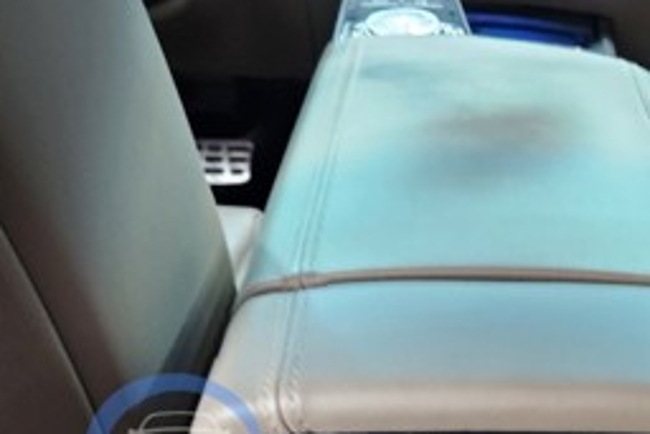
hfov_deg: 34.5
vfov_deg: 22.9
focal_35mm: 56
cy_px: 467
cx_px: 521
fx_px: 1012
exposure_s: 1/24
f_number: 1.8
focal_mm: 5.4
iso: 640
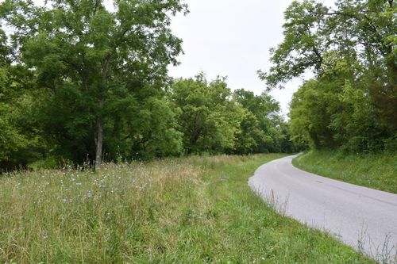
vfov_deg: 47.9
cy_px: 132
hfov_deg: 67.4
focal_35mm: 27
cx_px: 198
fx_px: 298
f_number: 7.1
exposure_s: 1/250
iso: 100
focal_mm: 18
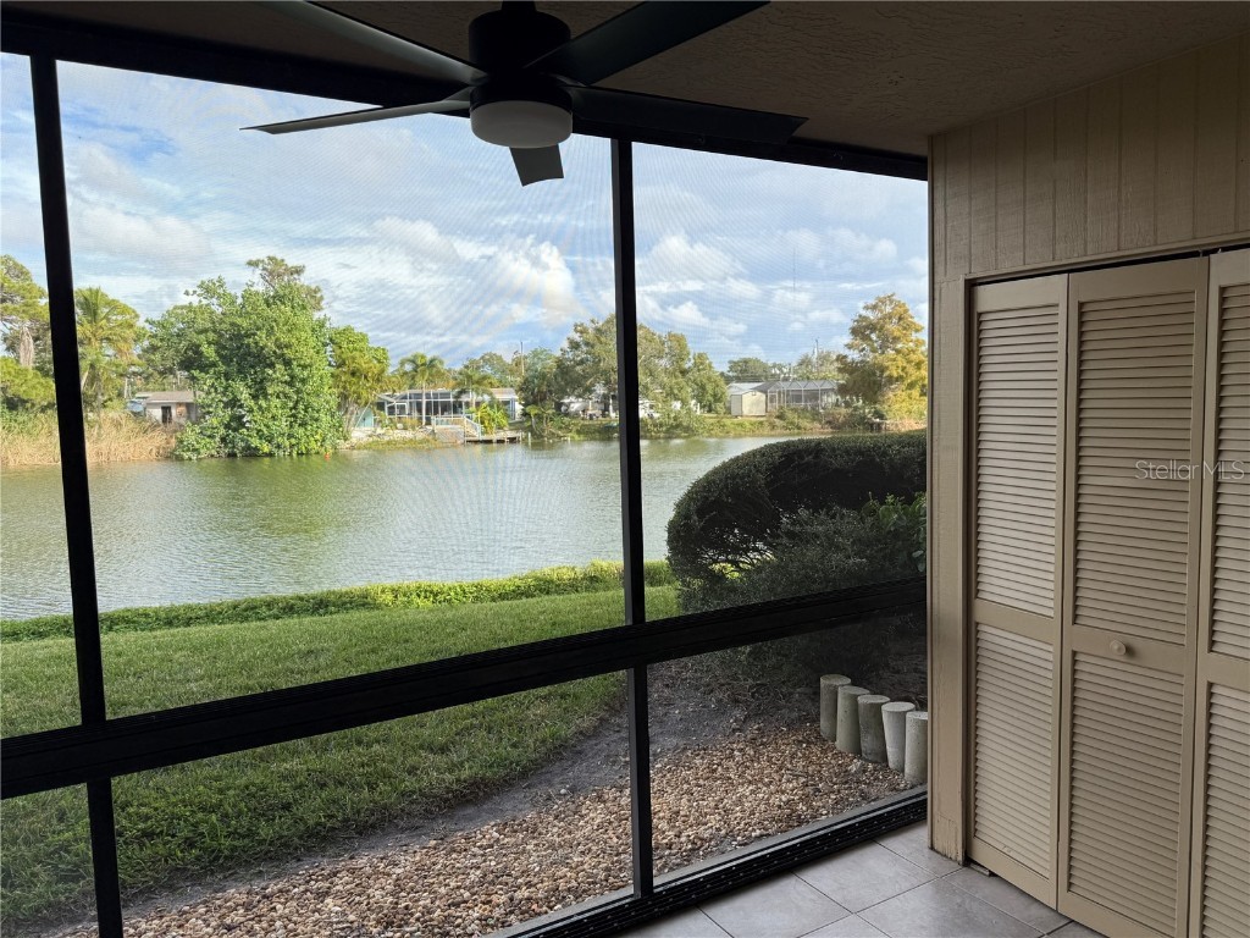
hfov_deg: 71.6
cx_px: 625
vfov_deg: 56.8
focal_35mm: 24
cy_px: 469
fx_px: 867
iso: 80
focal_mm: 6.76
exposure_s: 1/1437
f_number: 1.78
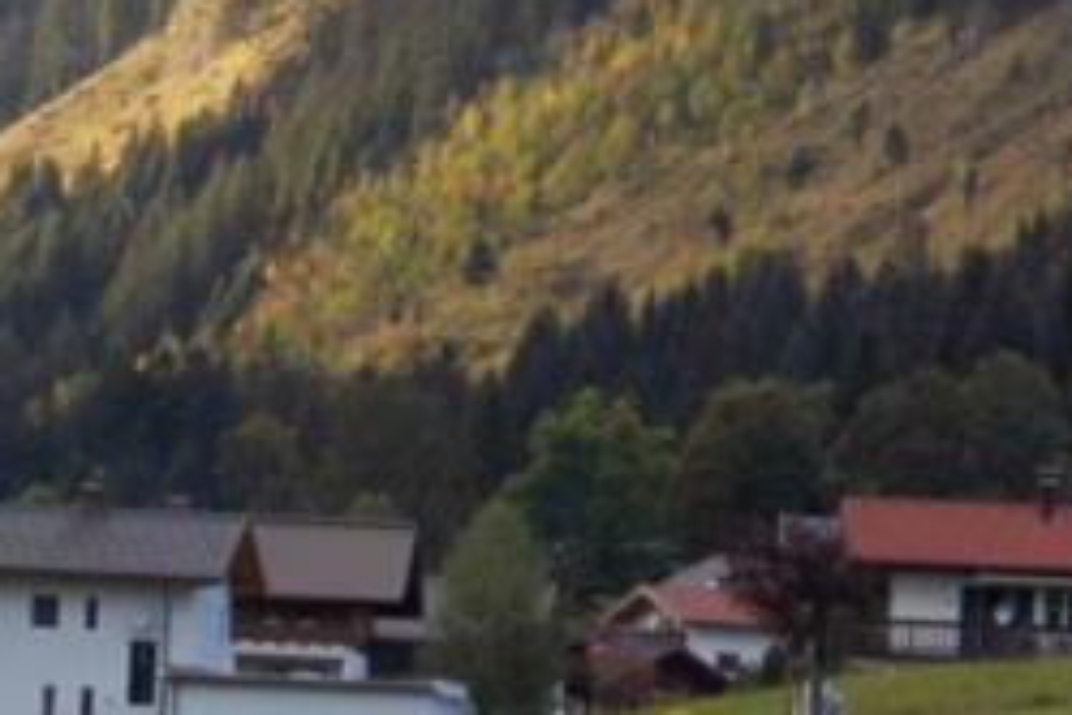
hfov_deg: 6.5
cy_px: -129
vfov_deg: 4.3
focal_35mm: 319
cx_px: 747
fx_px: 9498
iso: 160
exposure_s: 1/60
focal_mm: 23
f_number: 6.5
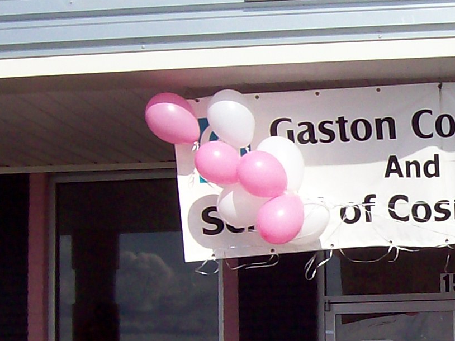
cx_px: 442
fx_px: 1656
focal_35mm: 126
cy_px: 229
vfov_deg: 11.7
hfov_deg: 15.4
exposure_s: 1/1042
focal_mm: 6
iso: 80
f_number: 4.8
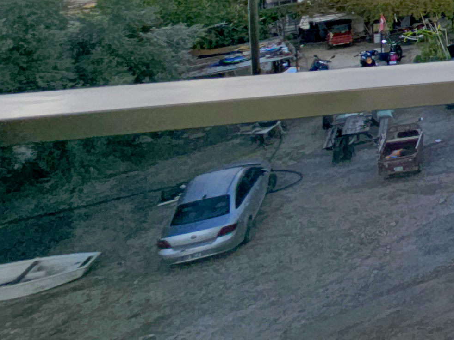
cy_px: -121
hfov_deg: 19.7
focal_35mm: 53
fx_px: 695
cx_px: 899
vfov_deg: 23.7
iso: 50
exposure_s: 1/2210
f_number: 2.2
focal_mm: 2.2
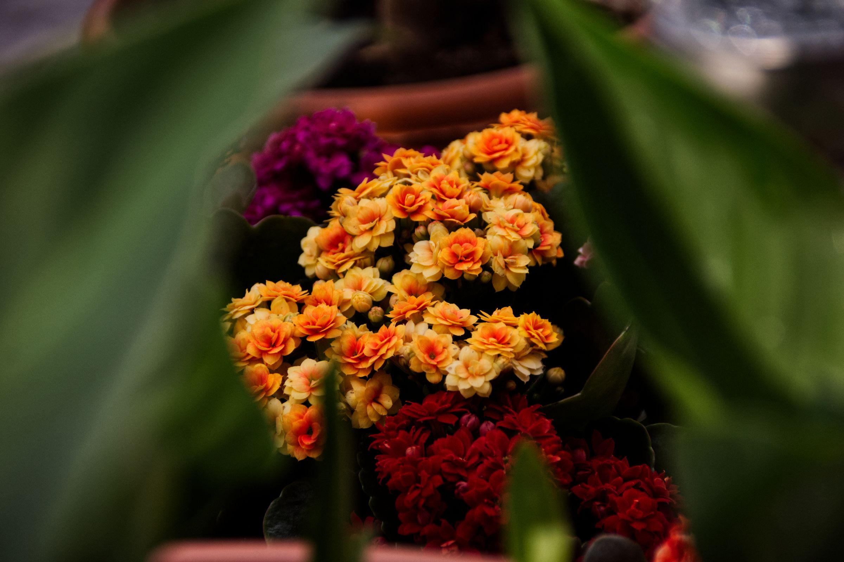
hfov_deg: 4.6
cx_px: 422
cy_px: 281
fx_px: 10549
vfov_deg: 3.1
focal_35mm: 450
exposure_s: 1/400
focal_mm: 300
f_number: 6.3
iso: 400
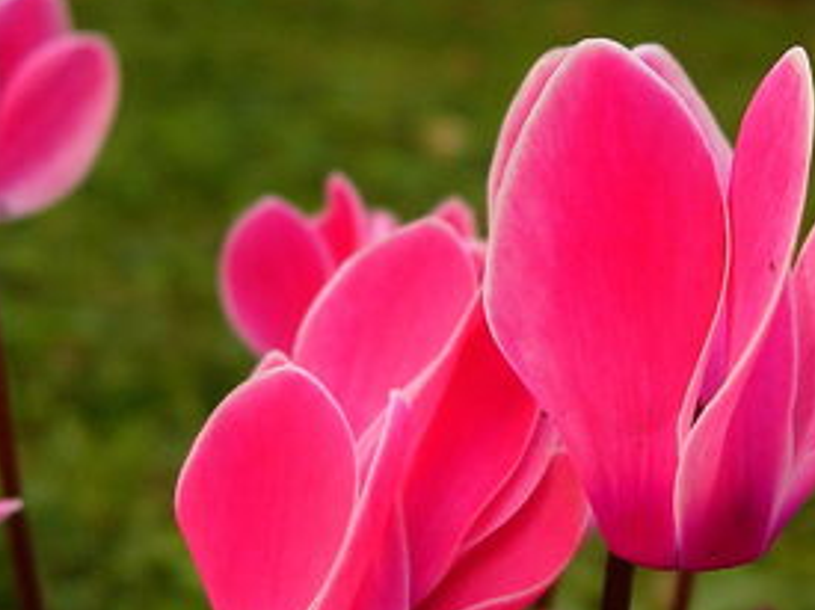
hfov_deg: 23.3
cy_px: 388
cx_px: 628
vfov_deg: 17.7
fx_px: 1953
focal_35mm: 83
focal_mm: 7.8
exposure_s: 1/279
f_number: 2.8
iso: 64
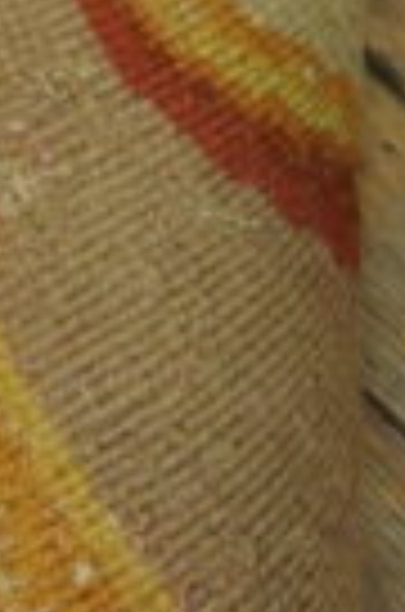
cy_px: -1393
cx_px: -738
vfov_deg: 8.3
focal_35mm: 199
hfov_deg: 6.4
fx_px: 3375
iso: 3200
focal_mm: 20
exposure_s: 1/160
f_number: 4
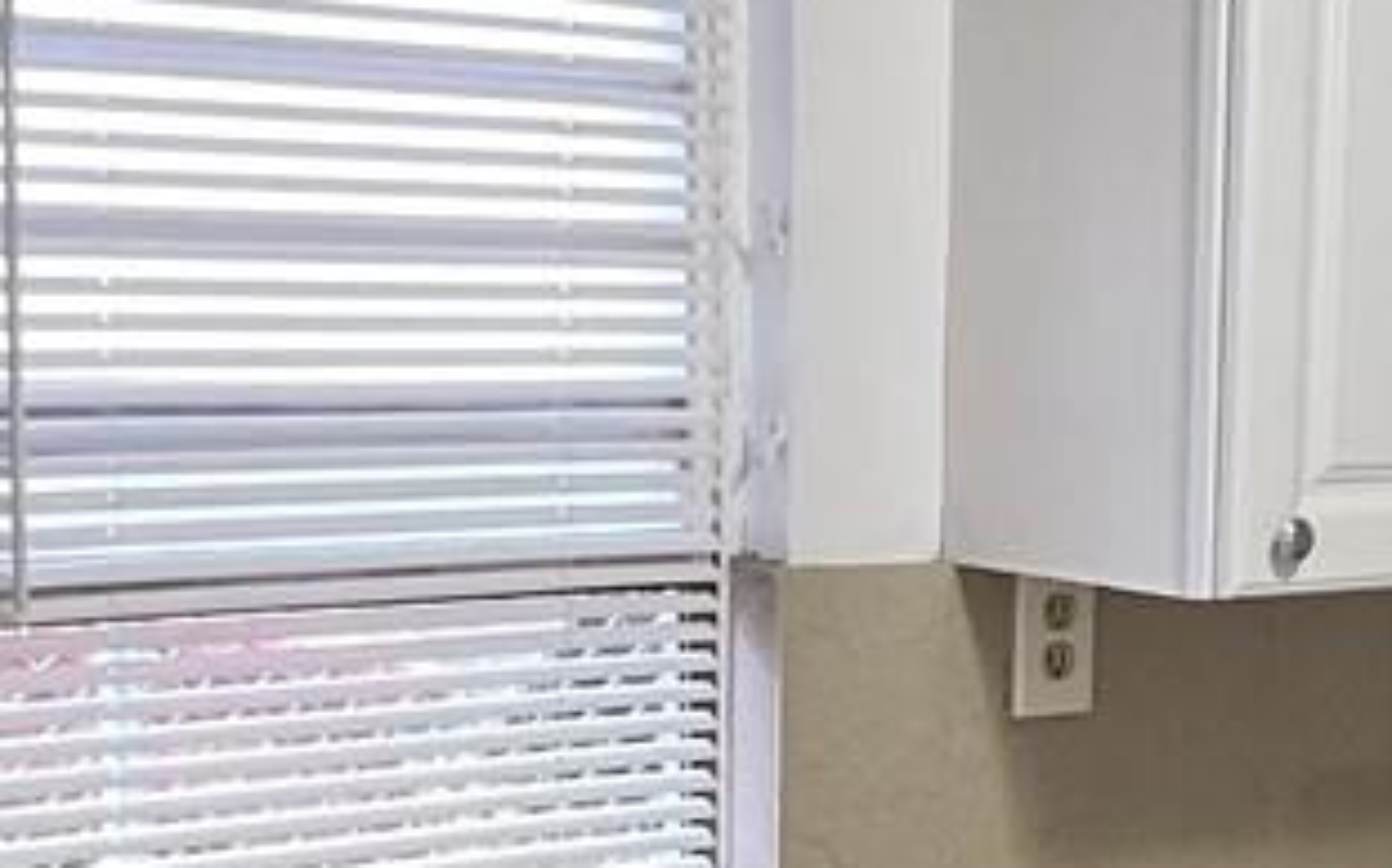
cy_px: 828
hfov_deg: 28.2
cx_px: 1182
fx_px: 2692
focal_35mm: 71
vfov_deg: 18.0
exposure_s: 1/60
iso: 320
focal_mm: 1.57
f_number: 1.8
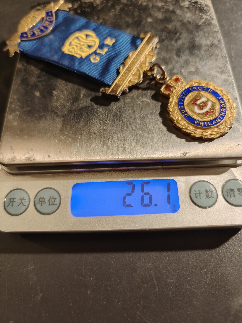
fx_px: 214
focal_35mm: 23
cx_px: 121
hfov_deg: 58.9
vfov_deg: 73.9
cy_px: 162
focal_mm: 6.06
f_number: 1.6
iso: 250
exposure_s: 1/126
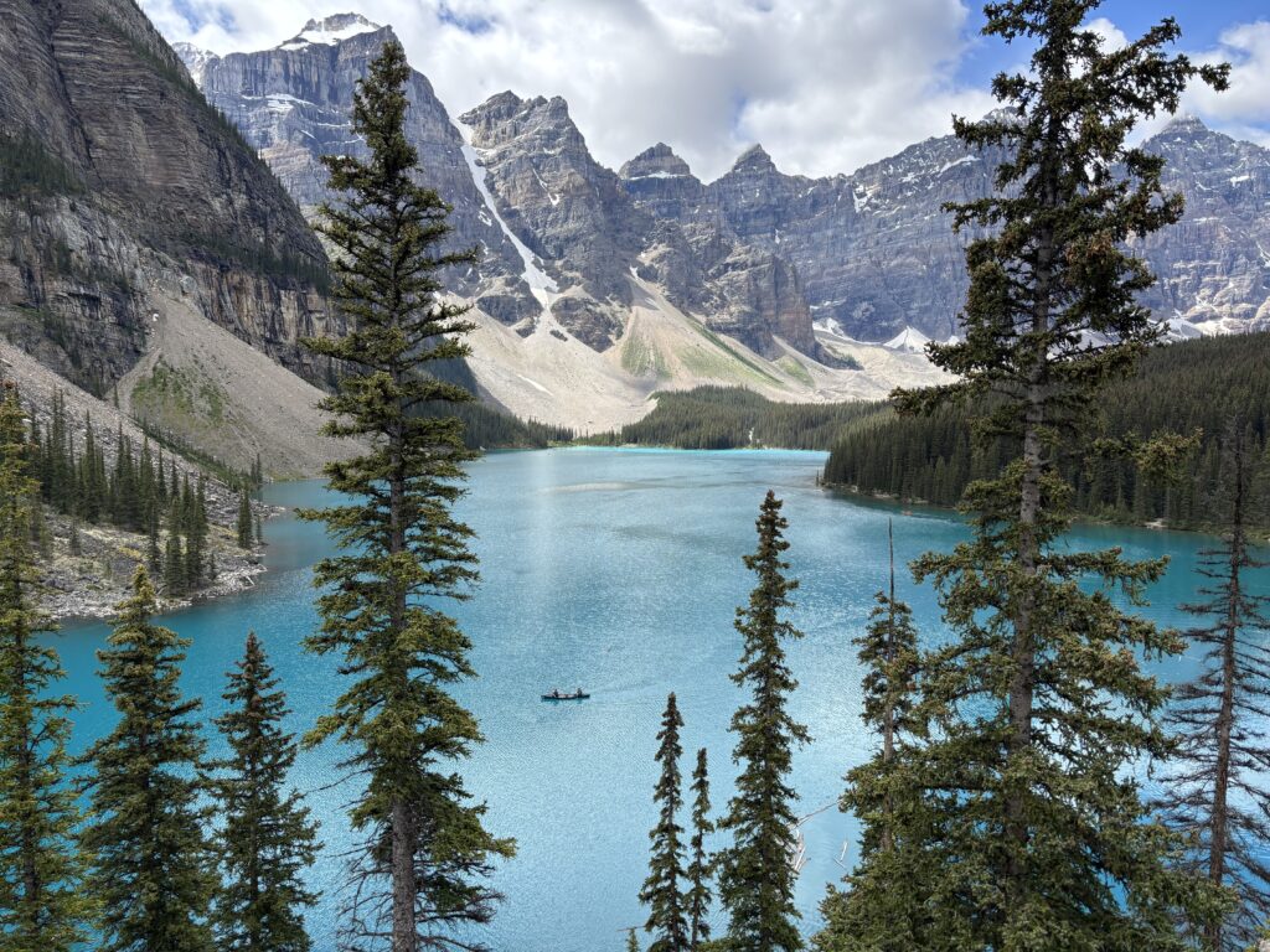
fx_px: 954
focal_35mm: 26
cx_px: 635
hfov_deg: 67.3
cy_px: 476
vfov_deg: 53.1
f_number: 1.6
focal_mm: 5.96
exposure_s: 1/1328
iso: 50
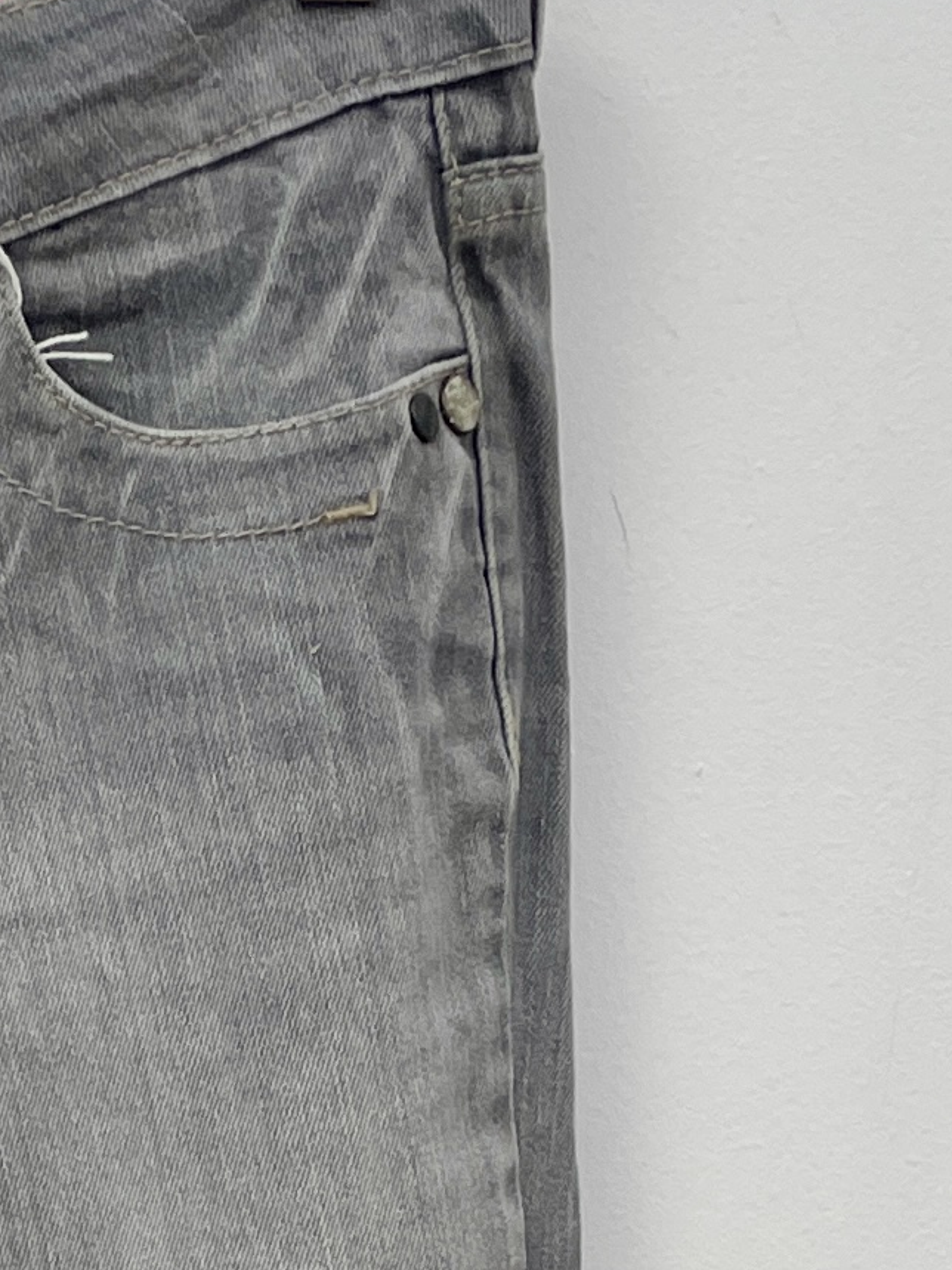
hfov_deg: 12.0
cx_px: -24
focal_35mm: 122
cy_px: 1923
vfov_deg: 15.0
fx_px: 4475
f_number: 1.6
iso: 64
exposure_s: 1/100
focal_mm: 4.2
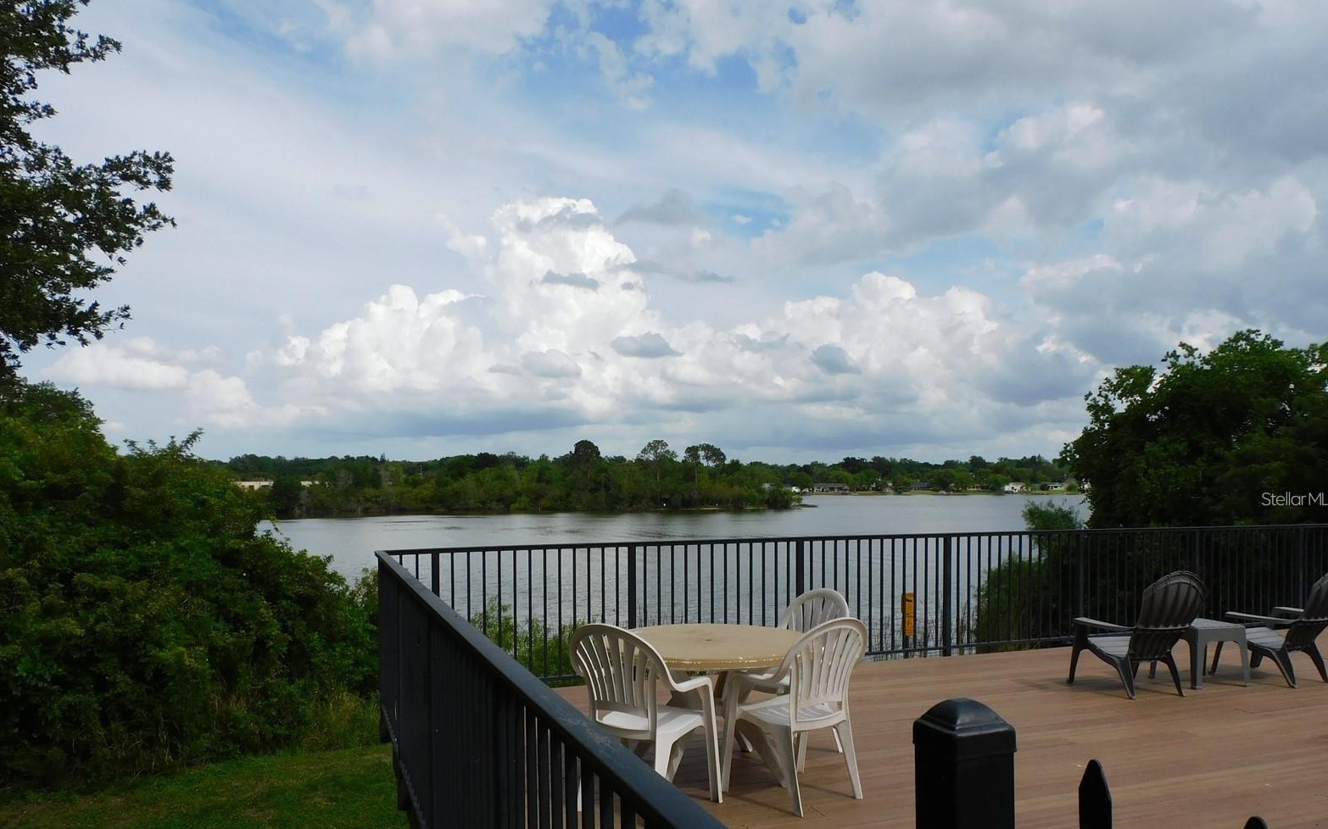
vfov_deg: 47.3
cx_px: 663
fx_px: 941
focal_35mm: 26
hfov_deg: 70.4
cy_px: 498
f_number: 4.2
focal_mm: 4.3
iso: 125
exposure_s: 1/1250
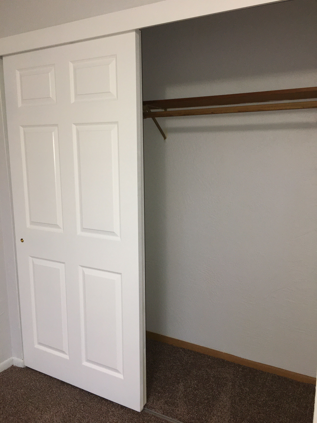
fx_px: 354
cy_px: 212
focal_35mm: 29
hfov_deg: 48.2
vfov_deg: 61.7
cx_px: 158
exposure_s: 1/30
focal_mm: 4.15
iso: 64
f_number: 2.2
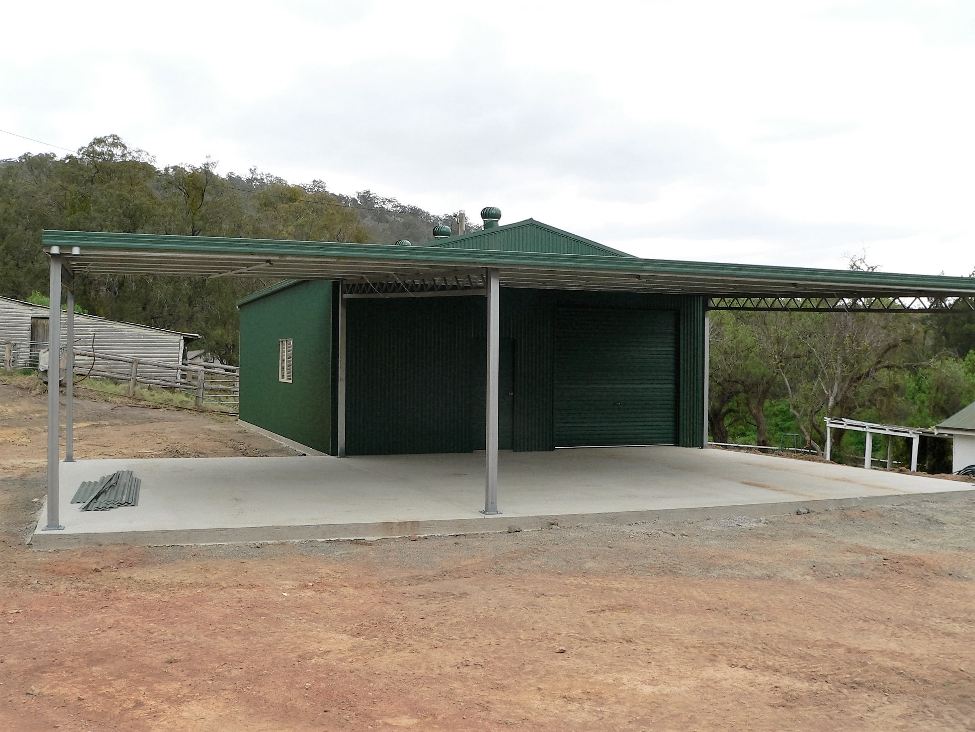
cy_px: 366
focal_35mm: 36
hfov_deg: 51.4
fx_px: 1014
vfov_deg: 39.7
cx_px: 488
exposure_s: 1/125
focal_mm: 6
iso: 80
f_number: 4
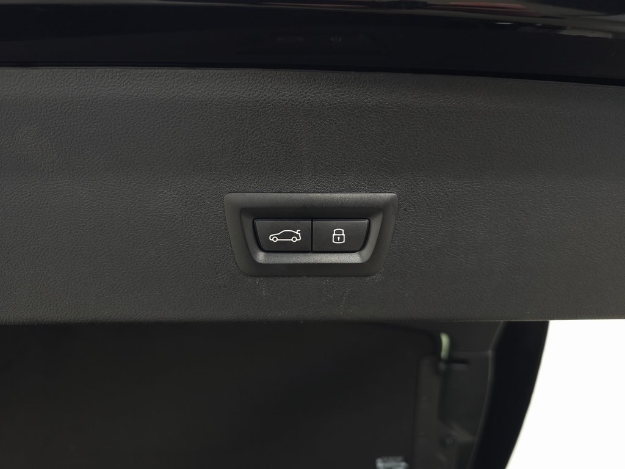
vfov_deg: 58.9
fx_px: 415
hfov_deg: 73.9
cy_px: 234
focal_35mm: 23
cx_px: 312
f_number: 1.7
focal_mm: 6.3
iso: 125
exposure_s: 1/60
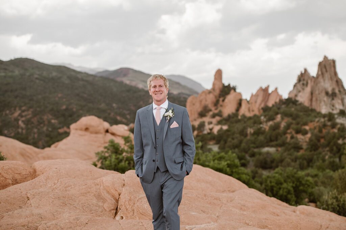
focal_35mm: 78
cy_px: 115
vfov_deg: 17.5
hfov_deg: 26.0
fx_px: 749
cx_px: 173
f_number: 3.2
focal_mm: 78
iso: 200
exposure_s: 1/640
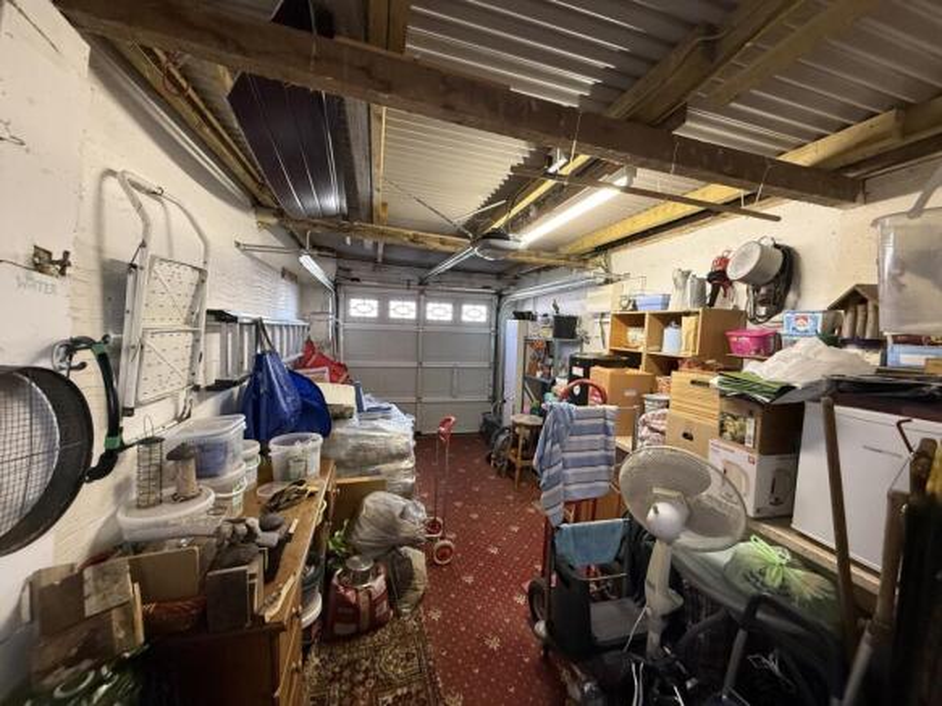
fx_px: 381
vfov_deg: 85.7
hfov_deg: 102.1
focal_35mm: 14
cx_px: 471
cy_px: 353
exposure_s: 1/100
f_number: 2.2
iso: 500
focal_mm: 2.22
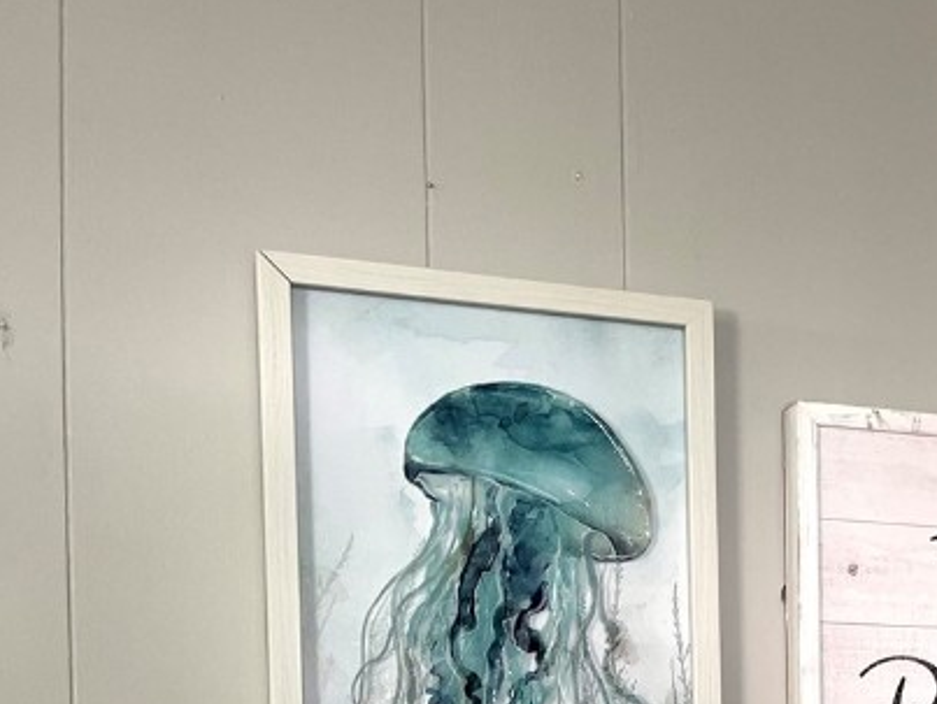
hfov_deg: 26.6
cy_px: 843
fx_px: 1788
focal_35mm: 66
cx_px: 1077
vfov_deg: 20.8
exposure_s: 1/60
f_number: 1.6
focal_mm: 5.1
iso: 64
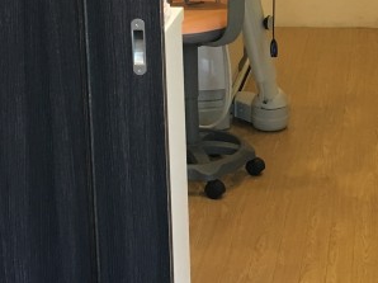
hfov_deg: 18.7
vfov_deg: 14.0
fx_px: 1135
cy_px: 13
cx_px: 303
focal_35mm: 104
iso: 80
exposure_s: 1/30
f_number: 2.2
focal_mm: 4.15
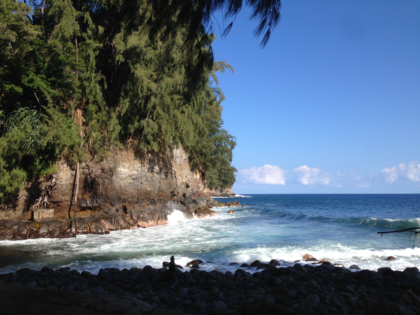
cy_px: 158
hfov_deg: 55.4
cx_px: 210
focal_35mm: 33
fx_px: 400
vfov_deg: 42.9
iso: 50
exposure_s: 1/1506
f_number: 2.4
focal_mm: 4.12
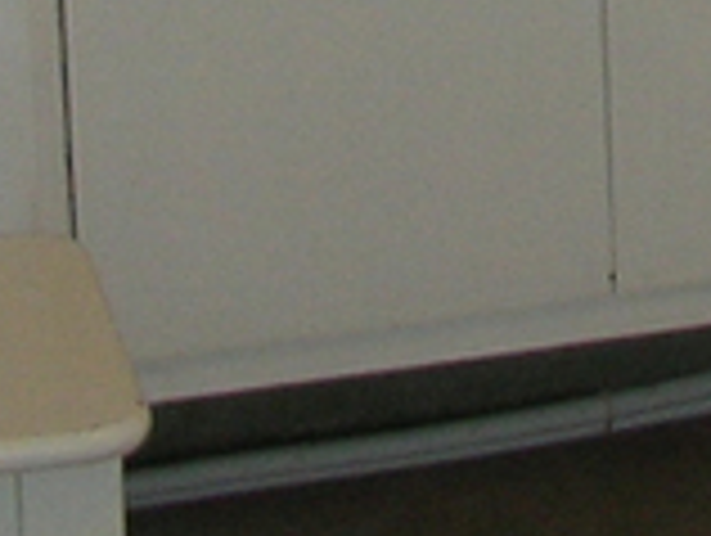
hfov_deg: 7.4
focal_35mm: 265
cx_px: 909
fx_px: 5451
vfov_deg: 5.2
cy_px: -1329
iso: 62
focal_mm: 5.8
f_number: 3
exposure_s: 1/60.1
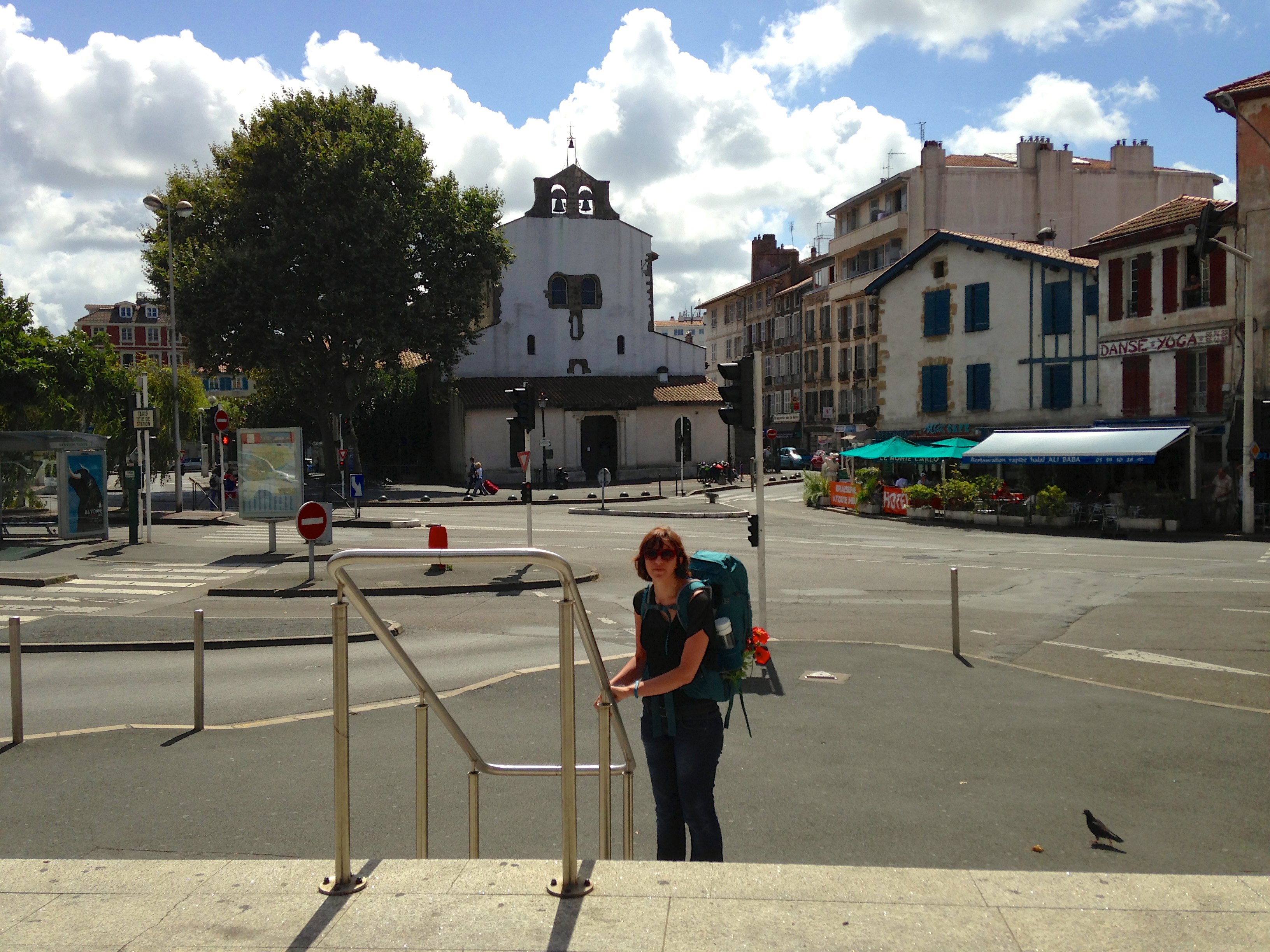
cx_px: 635
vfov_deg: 42.9
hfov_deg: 55.4
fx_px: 1211
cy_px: 476
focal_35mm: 33
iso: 50
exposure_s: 1/2262
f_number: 2.4
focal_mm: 4.13
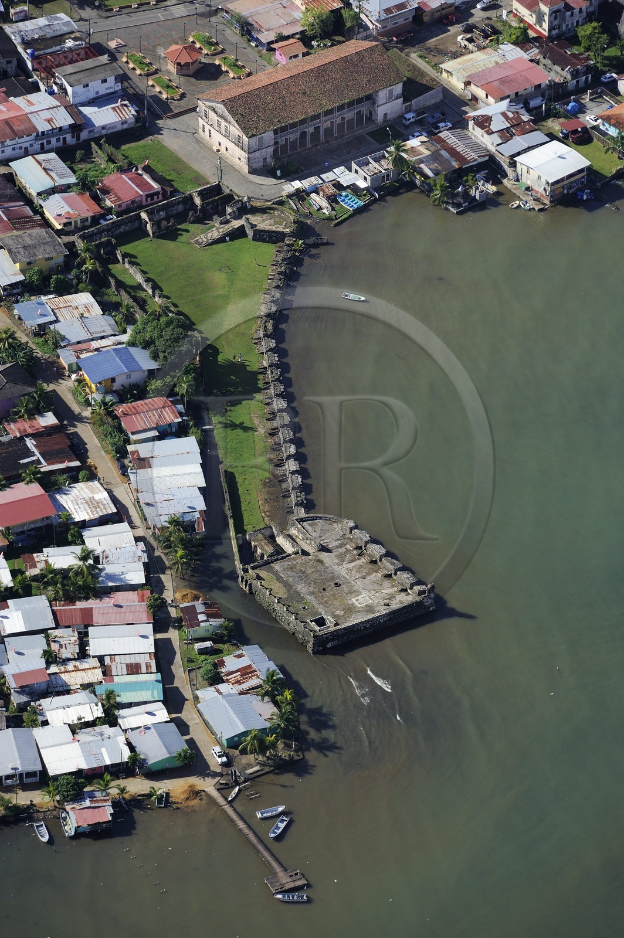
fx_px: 5209
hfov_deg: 6.9
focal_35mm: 200
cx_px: 312
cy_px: 469
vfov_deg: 10.3
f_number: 8
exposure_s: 1/640
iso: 200
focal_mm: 200
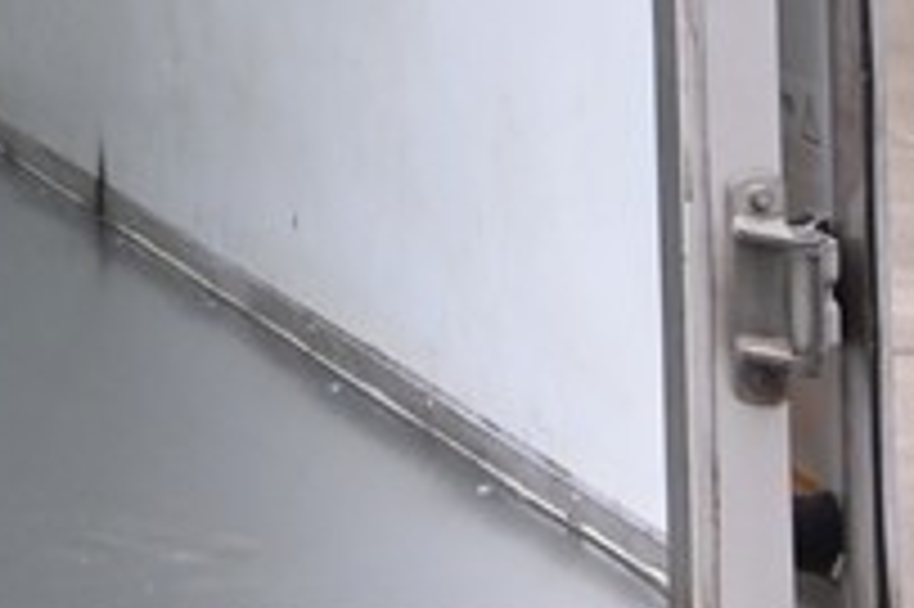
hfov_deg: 11.2
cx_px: -828
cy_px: -811
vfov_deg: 7.6
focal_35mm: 168
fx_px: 4262
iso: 1100
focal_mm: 31
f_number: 6.7
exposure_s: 1/750
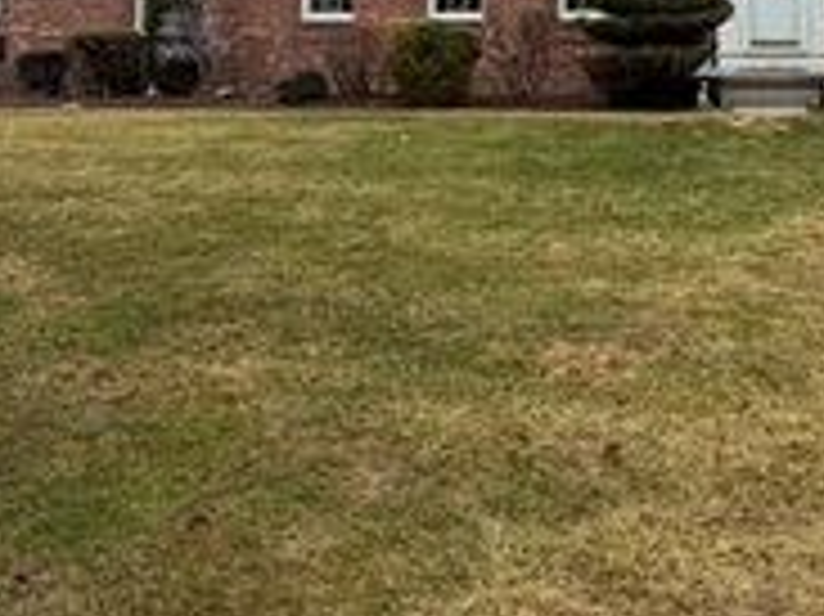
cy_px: -79
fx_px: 1213
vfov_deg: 26.1
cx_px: 635
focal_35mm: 51
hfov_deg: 36.5
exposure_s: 1/197
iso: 40
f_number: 2.2
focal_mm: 2.22
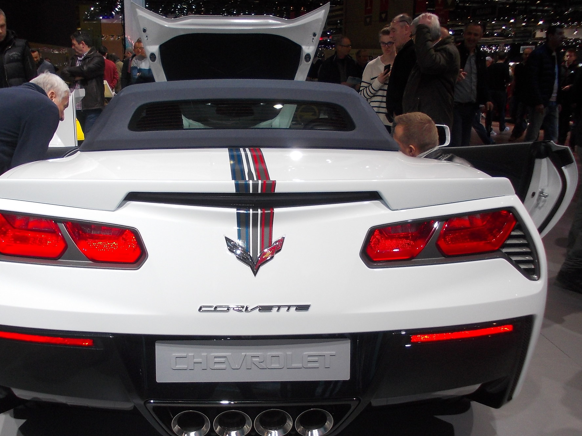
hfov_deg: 48.8
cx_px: 247
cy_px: 265
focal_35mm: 38
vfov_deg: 37.6
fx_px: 639
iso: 80
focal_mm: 4
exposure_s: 1/160
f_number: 2.7
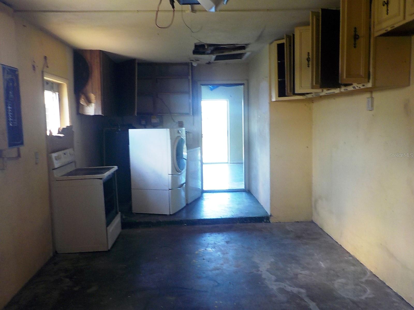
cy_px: 155
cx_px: 207
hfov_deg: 60.0
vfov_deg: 46.8
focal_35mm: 30
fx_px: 359
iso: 125
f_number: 3.3
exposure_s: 1/30
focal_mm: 4.1
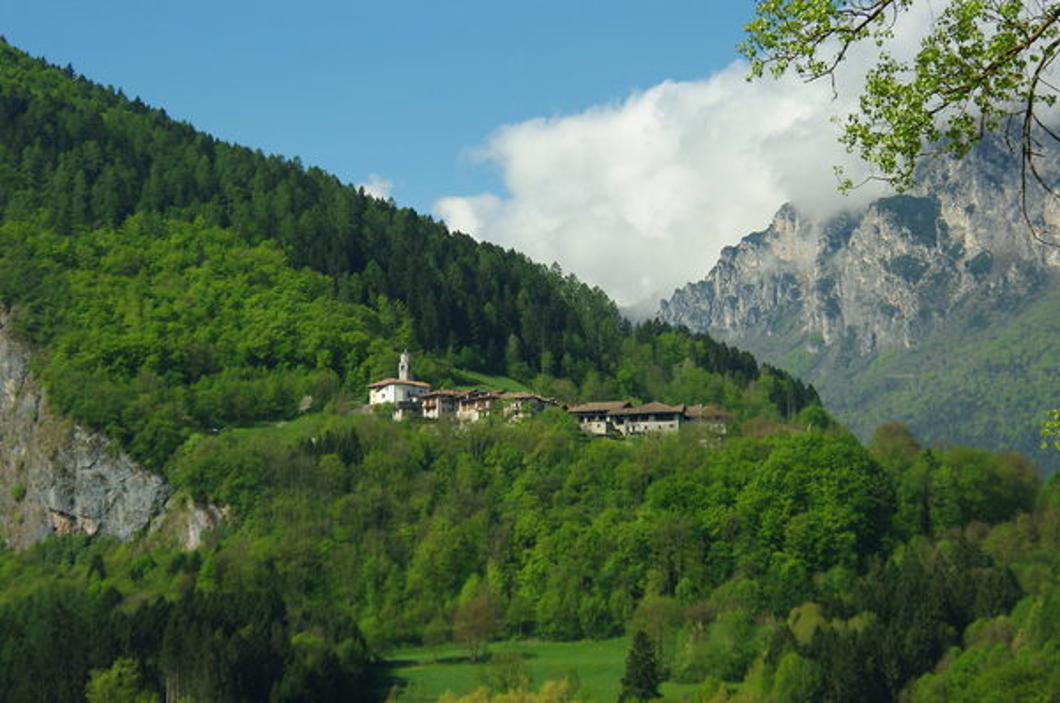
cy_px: 352
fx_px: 3528
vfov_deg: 11.4
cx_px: 530
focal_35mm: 120
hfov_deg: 17.1
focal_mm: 80
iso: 100
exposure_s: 1/350
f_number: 5.6
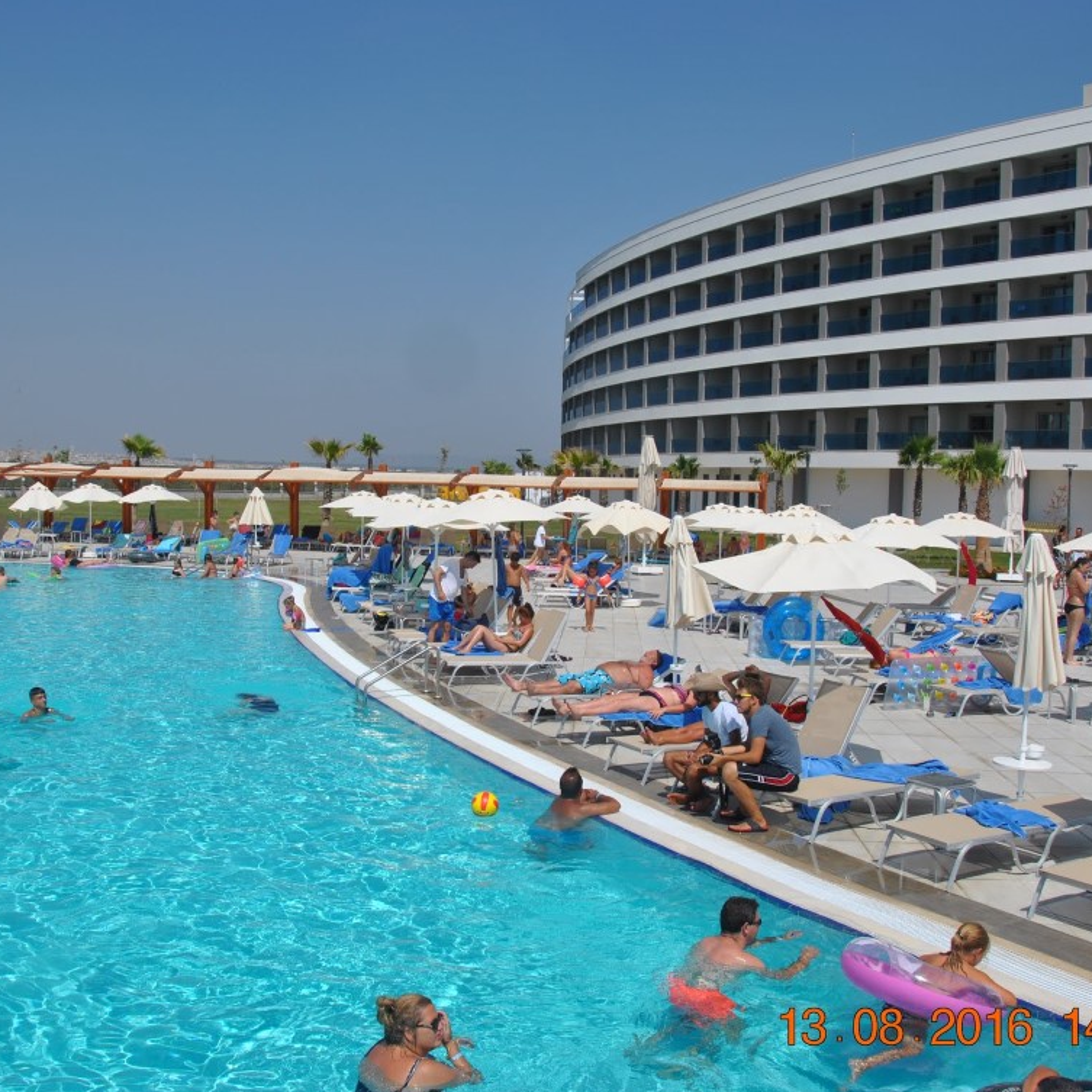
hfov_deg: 47.2
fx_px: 1249
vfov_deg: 47.2
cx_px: 514
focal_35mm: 35
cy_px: 554
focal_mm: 18
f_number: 10
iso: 100
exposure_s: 1/400
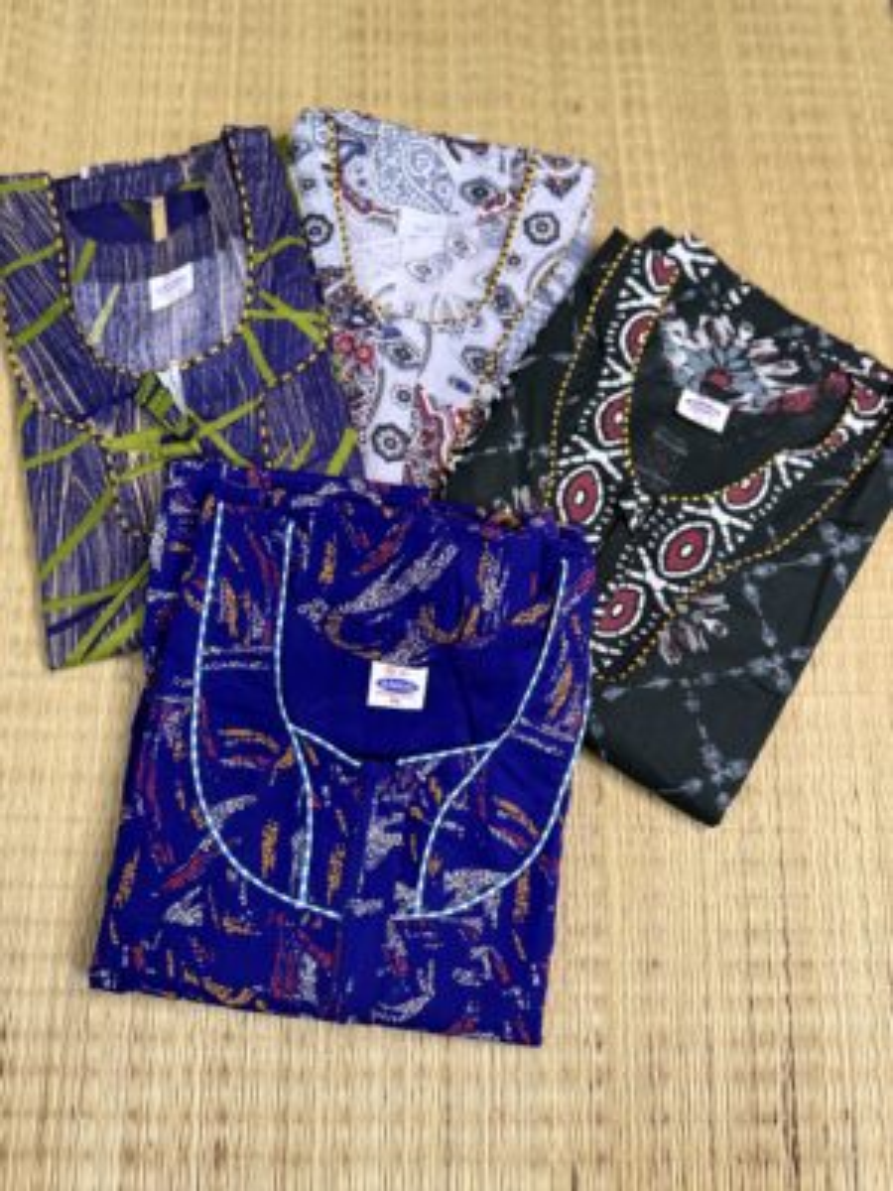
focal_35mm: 24
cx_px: 446
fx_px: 826
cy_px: 596
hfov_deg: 56.8
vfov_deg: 71.6
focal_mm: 6.76
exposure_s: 1/50
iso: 640
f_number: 1.78
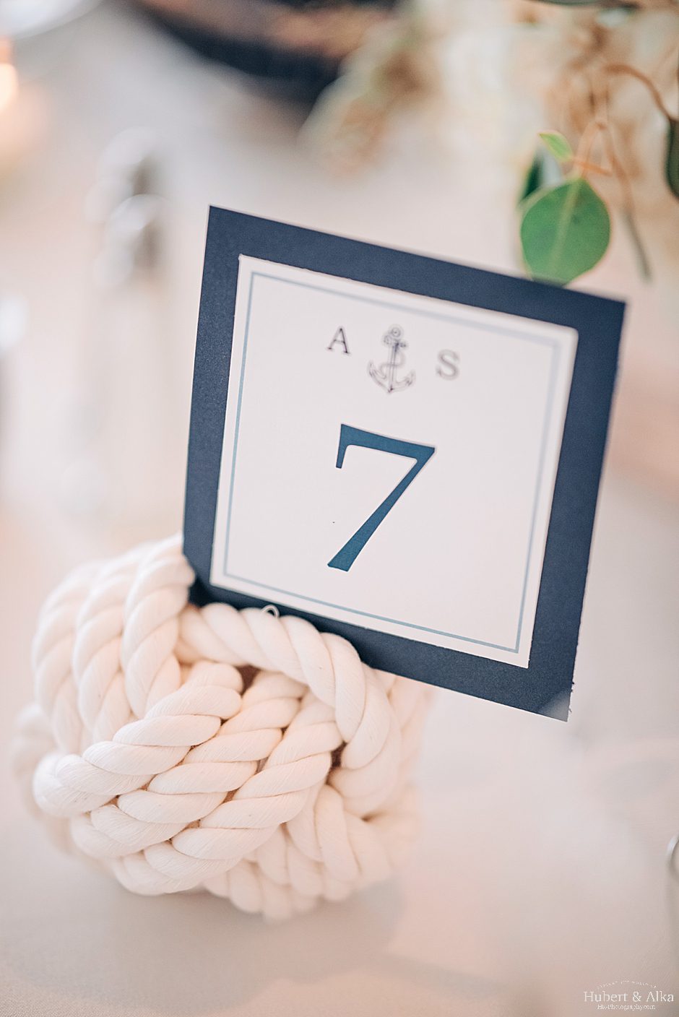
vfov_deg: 19.4
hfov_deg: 13.1
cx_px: 340
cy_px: 508
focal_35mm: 105
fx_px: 2967
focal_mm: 105
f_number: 1.4
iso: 640
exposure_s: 1/500
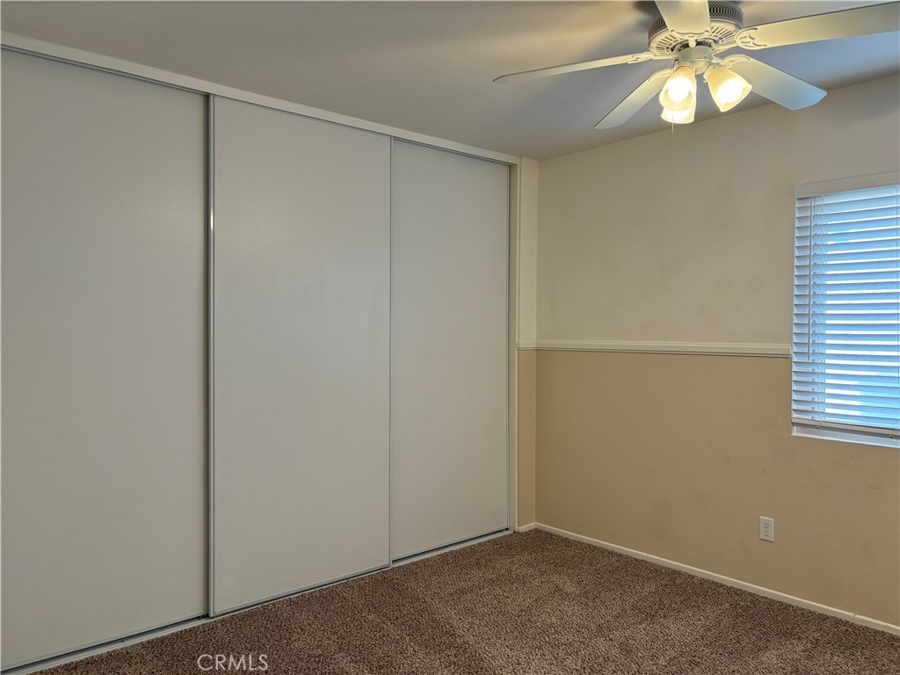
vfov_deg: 53.1
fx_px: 676
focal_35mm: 26
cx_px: 450
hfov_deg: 67.3
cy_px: 338
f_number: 1.6
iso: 125
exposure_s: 1/120
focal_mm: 5.96
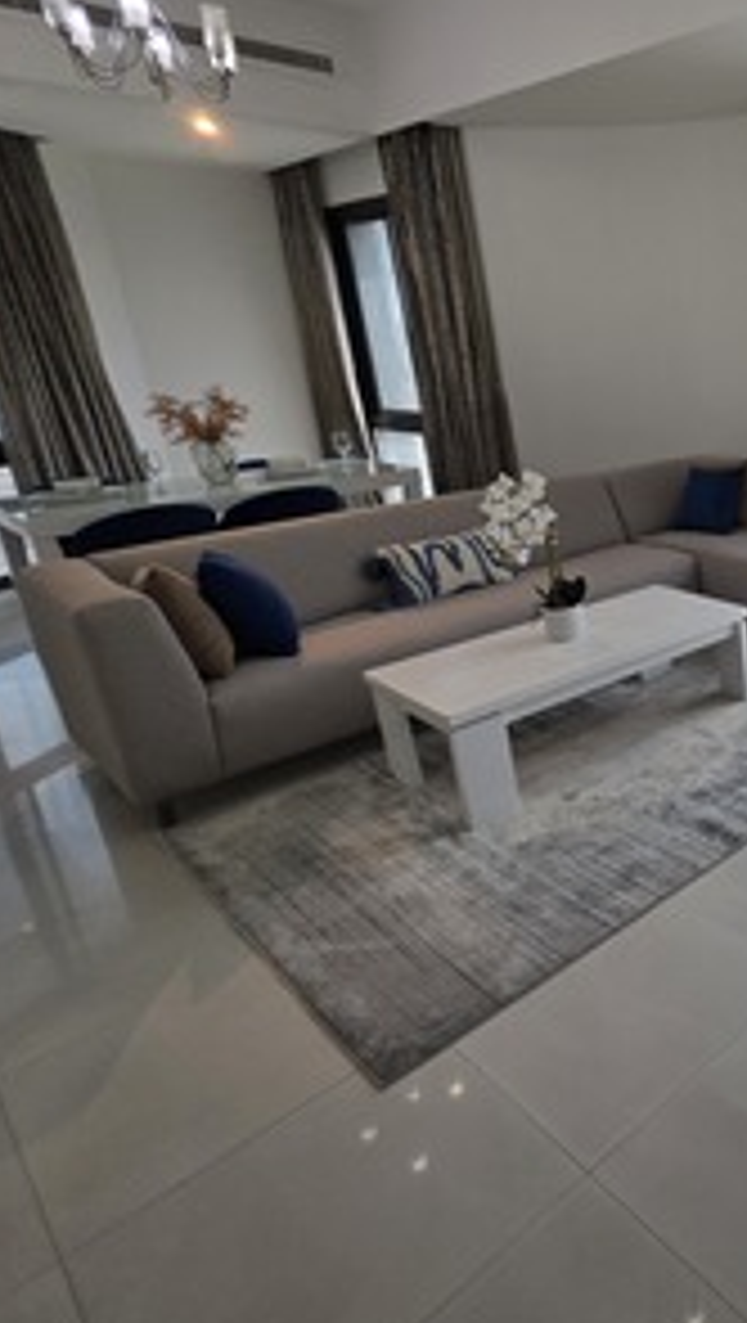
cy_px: 578
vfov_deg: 80.8
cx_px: 902
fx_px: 772
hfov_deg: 38.1
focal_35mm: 22
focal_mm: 2.2
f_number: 1.9
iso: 64
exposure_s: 1/100
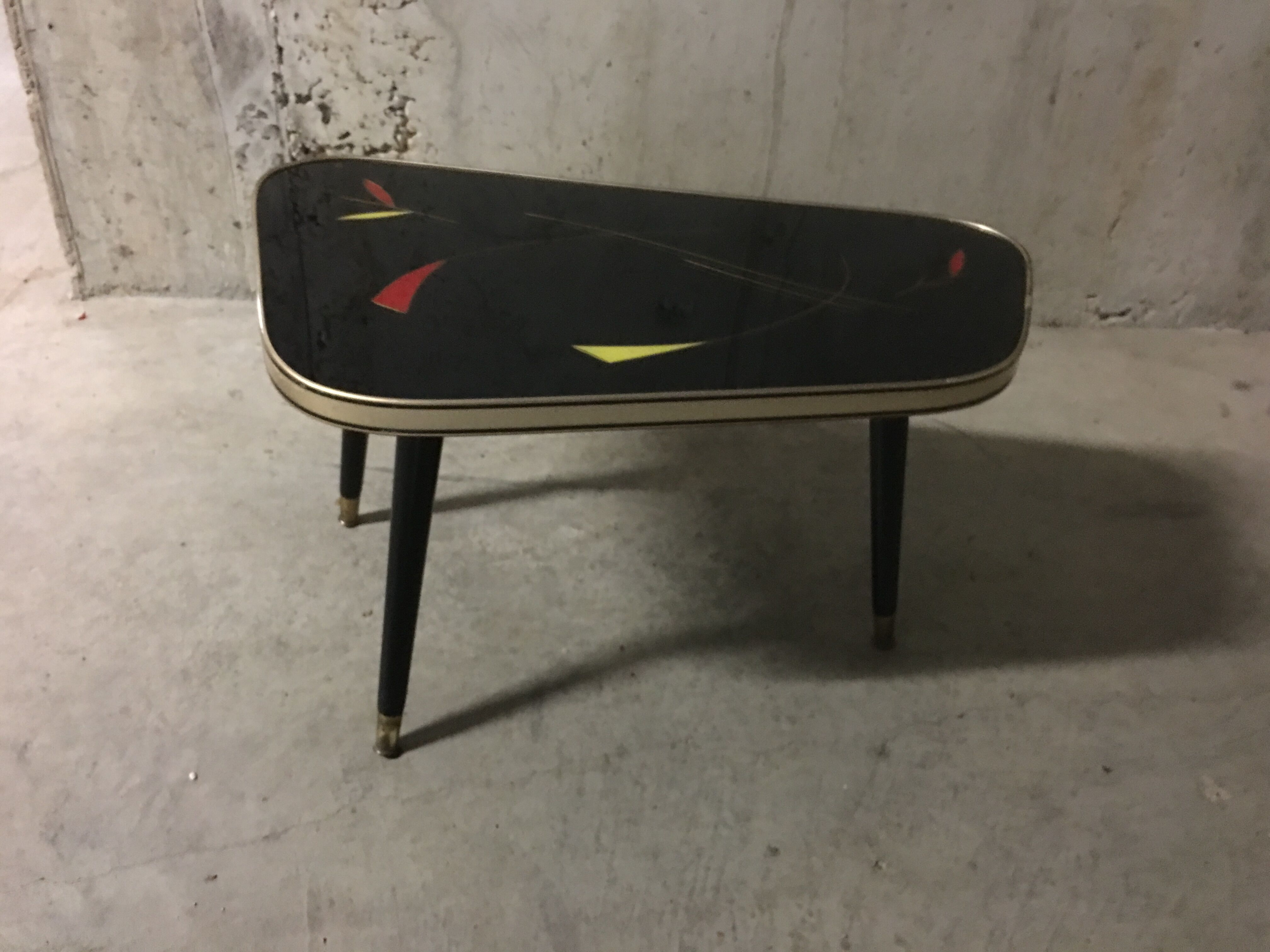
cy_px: 476
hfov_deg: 61.7
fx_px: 1064
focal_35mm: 29
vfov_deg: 48.2
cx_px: 635
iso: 125
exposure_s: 1/4
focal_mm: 4.15
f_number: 2.2
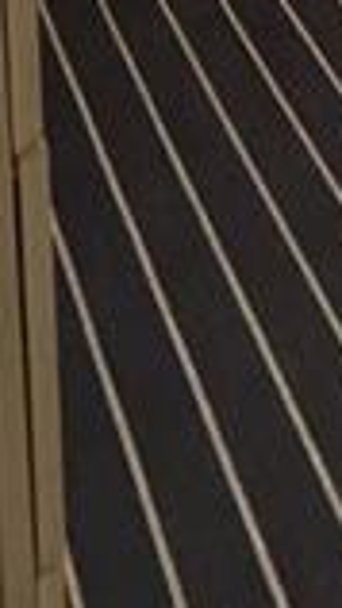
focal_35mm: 74
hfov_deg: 14.4
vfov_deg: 17.5
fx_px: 1192
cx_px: 611
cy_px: -677
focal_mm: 2.22
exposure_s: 1/60
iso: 640
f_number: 2.2
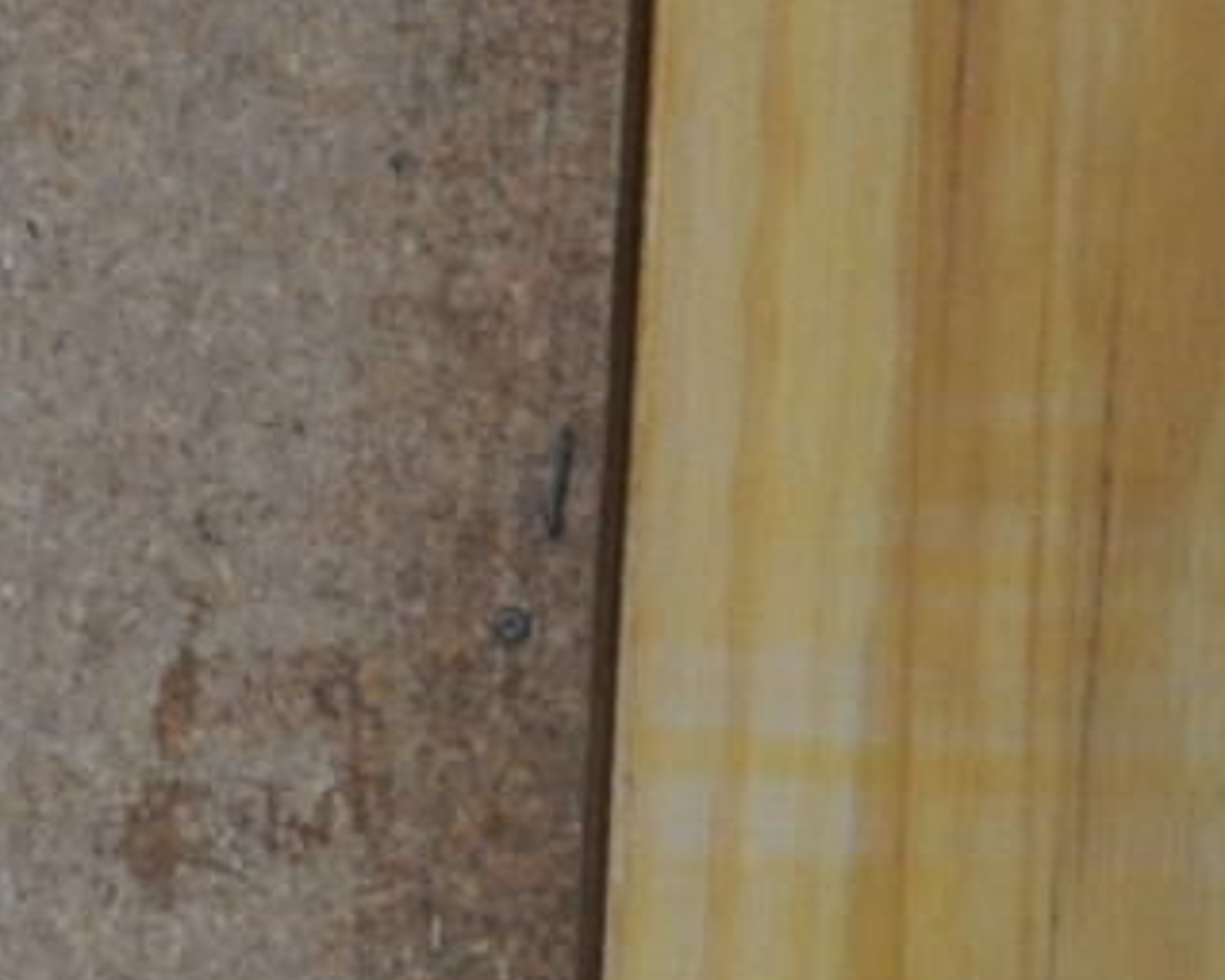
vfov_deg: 3.6
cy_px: 2114
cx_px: -2339
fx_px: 15409
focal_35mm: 425
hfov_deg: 4.4
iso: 800
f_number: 4.8
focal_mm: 45
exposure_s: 1/40
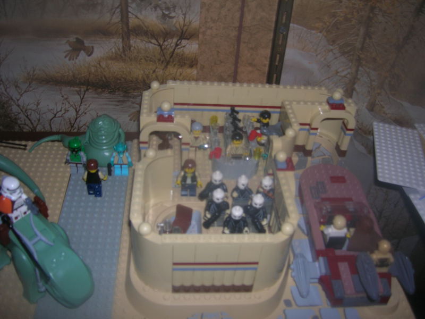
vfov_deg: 41.8
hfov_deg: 54.0
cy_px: 160
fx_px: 417
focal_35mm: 34
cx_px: 212
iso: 50
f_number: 2.9
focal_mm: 5.7
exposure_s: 1/60.1
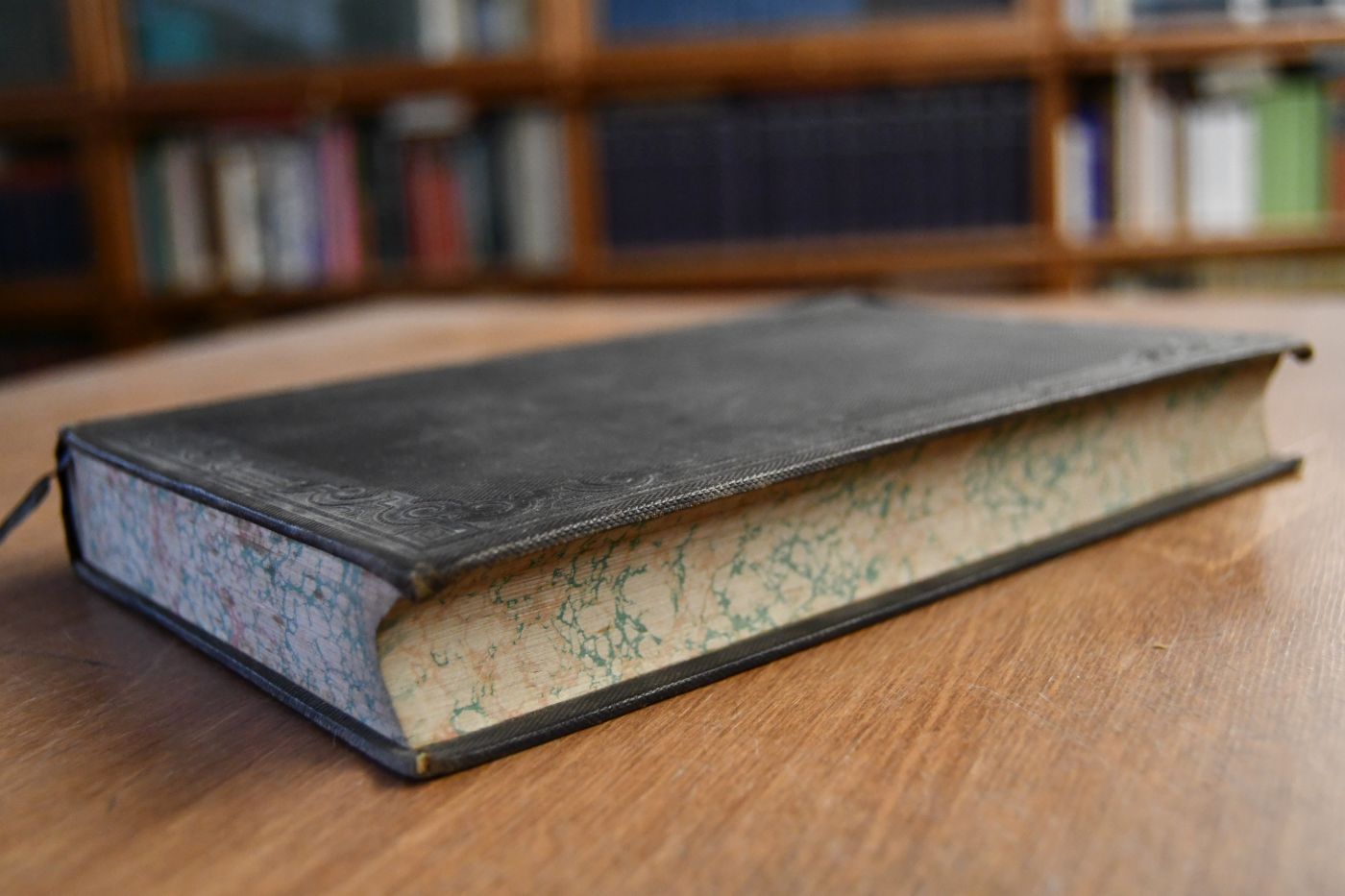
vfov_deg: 34.2
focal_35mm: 39
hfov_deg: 49.6
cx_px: 672
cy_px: 448
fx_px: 1457
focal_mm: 26
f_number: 4
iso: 2500
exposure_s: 1/125
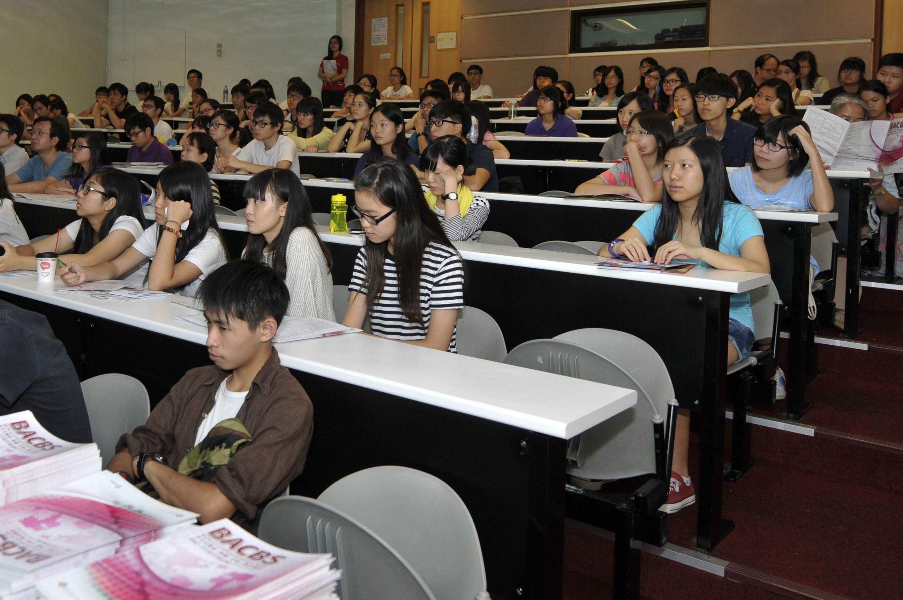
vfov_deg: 38.8
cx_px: 315
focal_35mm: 33
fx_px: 827
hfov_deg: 56.3
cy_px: 152
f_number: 2.8
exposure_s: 1/200
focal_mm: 14
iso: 320
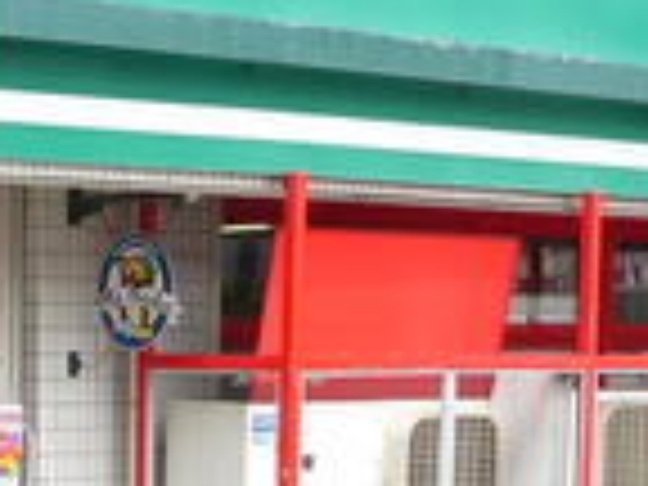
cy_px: 567
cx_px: -122
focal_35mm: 111
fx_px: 2078
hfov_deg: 17.0
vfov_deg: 13.0
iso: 80
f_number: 4
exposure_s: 1/160
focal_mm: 4.1
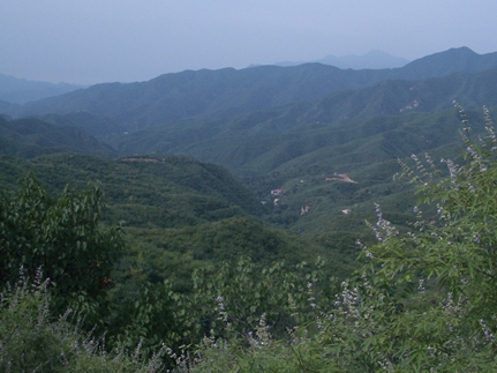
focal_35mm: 52
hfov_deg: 36.6
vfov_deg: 27.9
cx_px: 315
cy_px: 136
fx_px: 746
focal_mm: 5.8
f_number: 4.3
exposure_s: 1/800
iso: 50
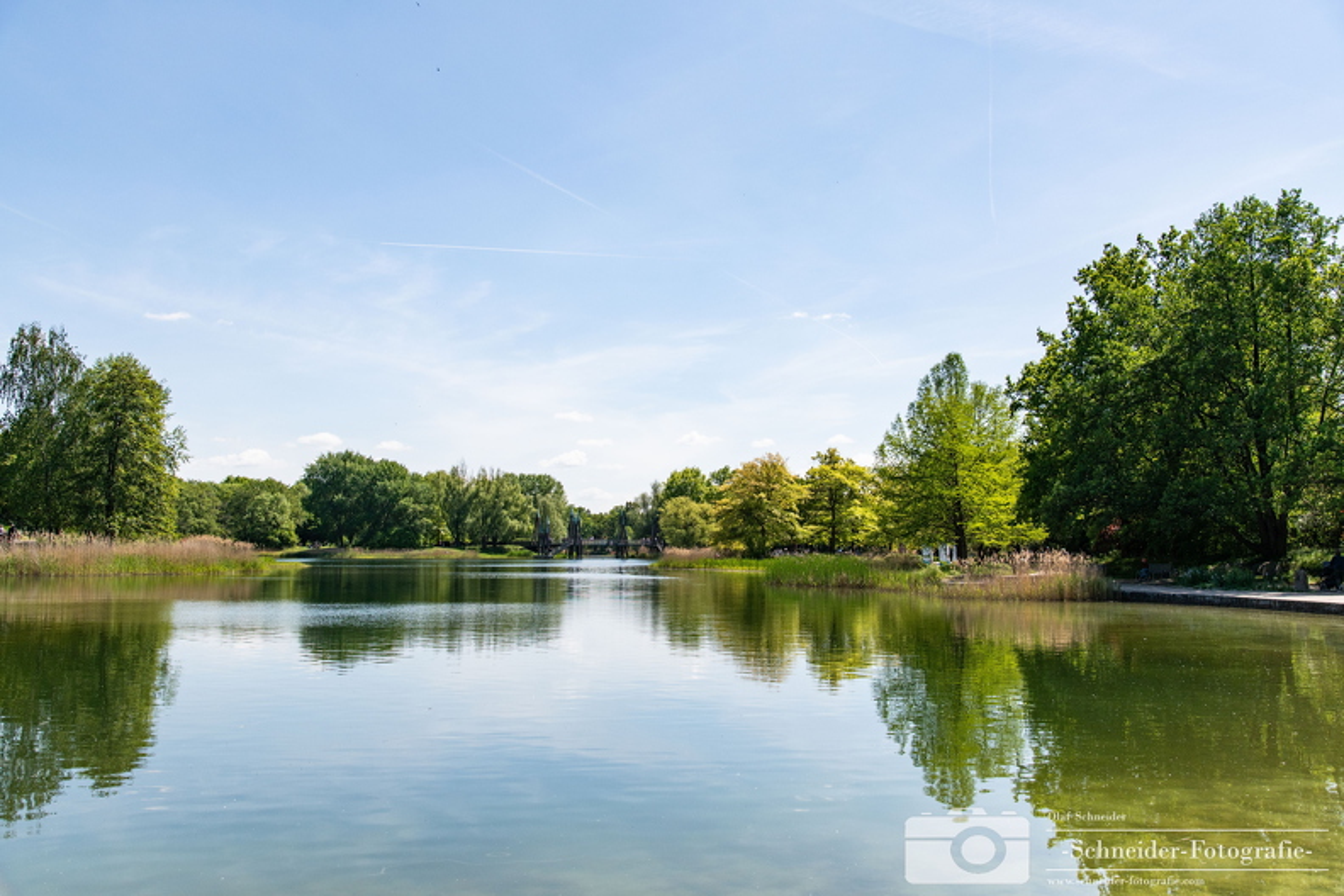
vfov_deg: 38.9
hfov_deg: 55.8
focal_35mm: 34
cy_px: 448
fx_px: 1269
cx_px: 672
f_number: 7.1
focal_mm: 34
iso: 140
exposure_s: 1/2000
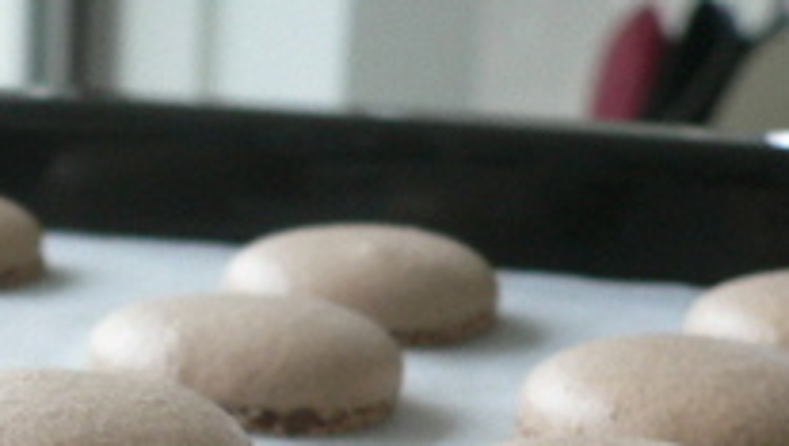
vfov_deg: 12.4
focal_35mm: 92
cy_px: 711
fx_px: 1927
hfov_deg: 22.6
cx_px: 80
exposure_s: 1/15
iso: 100
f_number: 2.8
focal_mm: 5.8
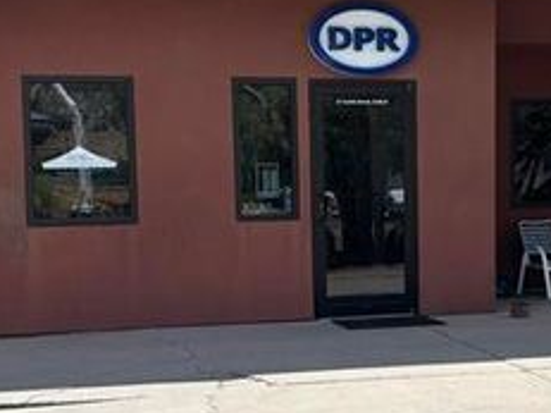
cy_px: 269
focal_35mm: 75
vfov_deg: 19.6
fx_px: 1193
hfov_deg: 25.9
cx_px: 358
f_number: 1.6
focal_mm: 5.96
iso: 50
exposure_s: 1/2242
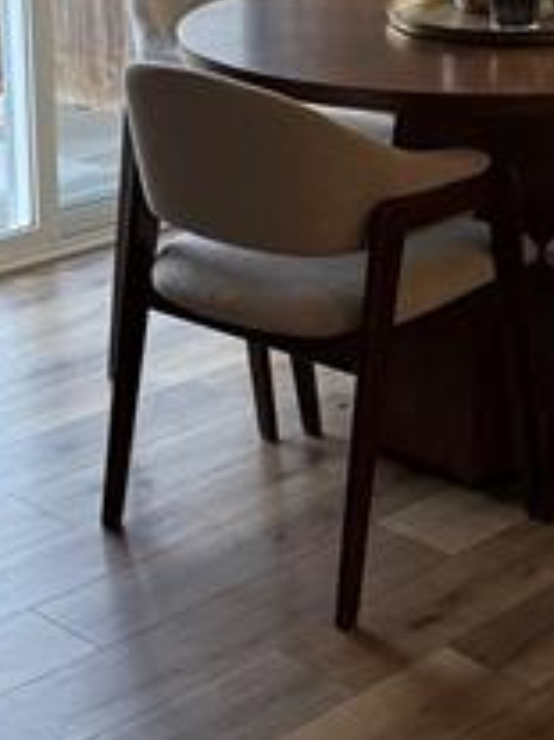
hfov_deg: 16.2
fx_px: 1901
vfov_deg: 21.3
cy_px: 11
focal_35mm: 89
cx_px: 584
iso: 200
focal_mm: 6.76
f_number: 1.78
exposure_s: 1/178
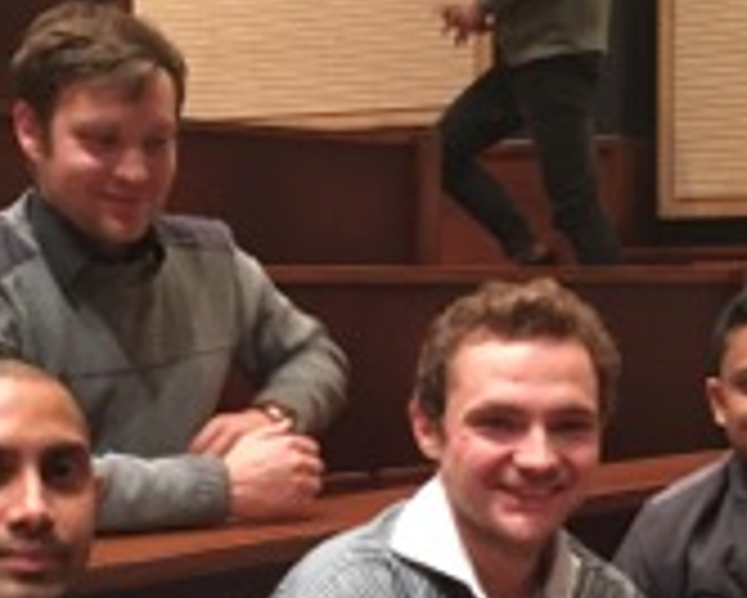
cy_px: 423
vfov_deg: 20.3
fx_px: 1659
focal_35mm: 75
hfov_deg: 25.3
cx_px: 459
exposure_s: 1/17
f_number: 2.2
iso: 250
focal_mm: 4.15
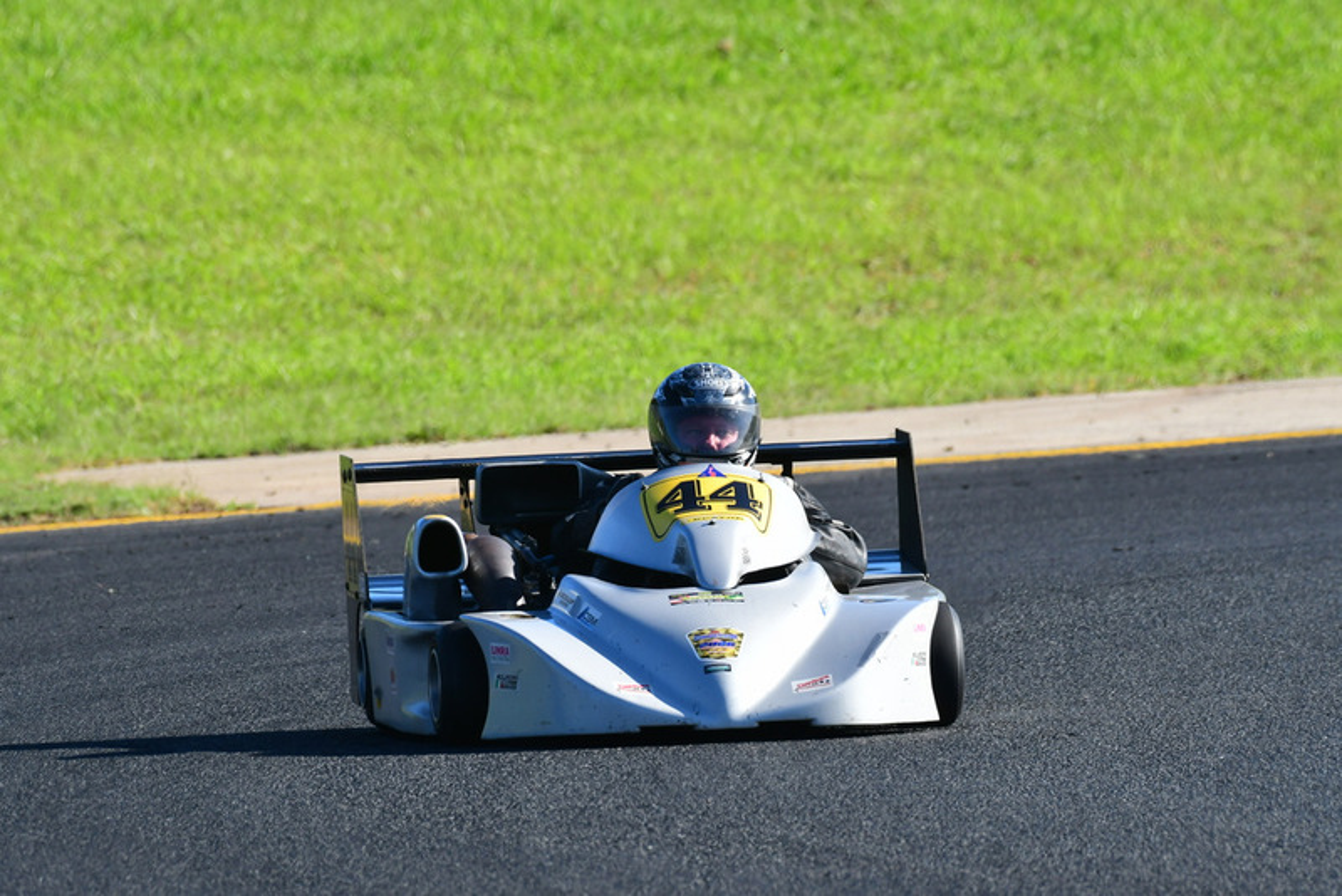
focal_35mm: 750
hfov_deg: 2.7
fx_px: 27967
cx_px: 671
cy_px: 448
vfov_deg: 1.8
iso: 640
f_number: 10
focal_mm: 500
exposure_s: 1/640
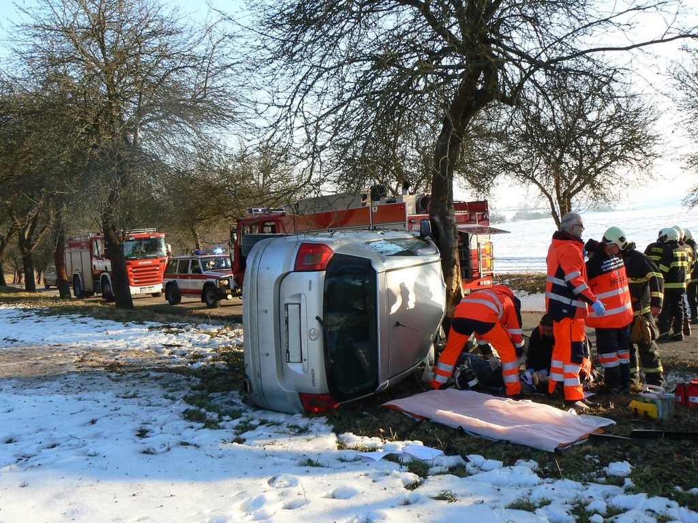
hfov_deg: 51.4
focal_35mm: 36
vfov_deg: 39.7
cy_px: 262
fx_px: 726
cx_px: 349
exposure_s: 1/125
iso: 80
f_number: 5.6
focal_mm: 6
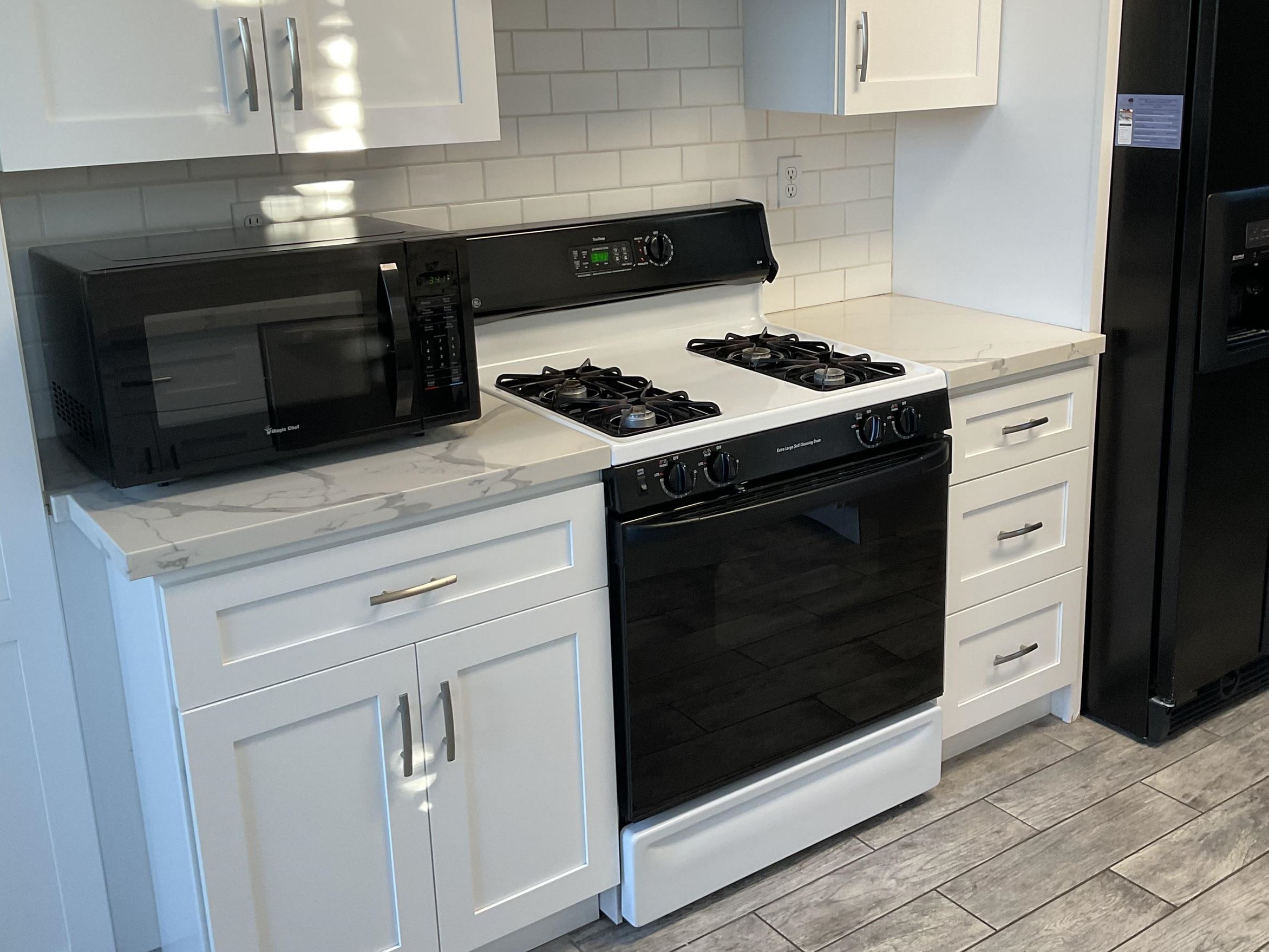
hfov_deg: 48.8
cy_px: 408
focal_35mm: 38
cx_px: 741
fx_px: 1393
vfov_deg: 37.6
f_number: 1.8
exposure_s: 1/60
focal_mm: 3
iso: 40
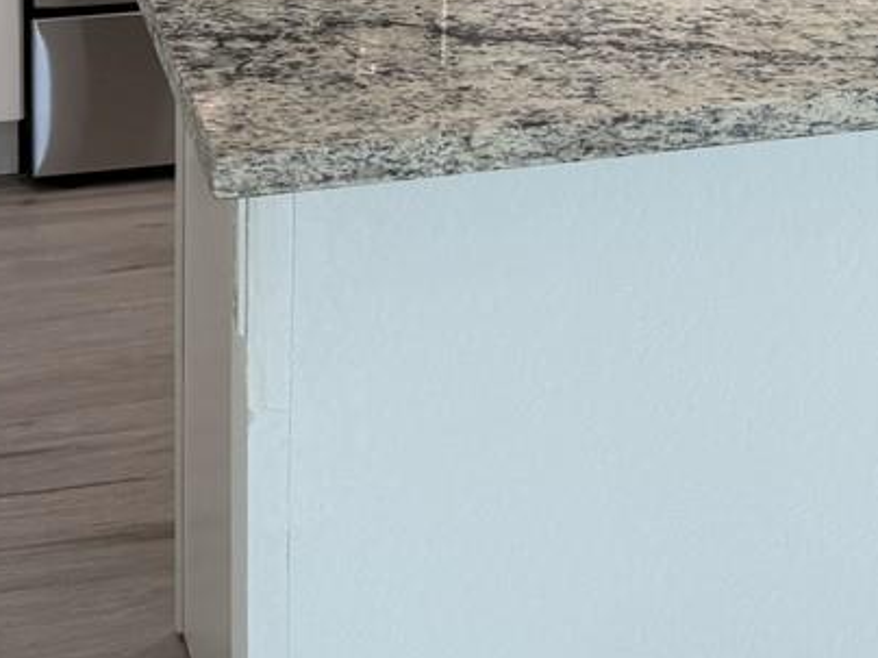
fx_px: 2410
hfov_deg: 19.8
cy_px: -295
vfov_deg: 14.6
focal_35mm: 95
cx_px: 945
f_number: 1.78
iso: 64
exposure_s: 1/120
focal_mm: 6.76
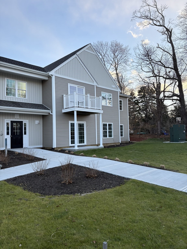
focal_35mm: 26
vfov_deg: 67.3
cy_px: 124
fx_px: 187
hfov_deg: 53.1
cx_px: 94
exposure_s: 1/581
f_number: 1.6
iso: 50
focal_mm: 5.96
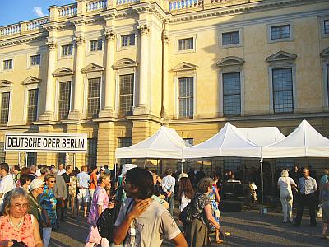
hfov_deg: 52.6
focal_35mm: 35
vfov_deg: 40.7
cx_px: 164
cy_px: 124
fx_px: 333
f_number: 5.6
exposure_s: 1/200
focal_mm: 5.8
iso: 80
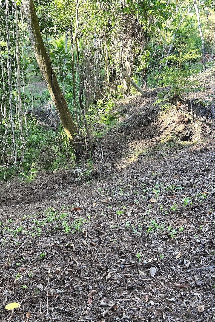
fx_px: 332
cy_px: 160
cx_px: 56
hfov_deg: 35.2
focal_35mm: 37
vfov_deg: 51.9
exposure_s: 1/121
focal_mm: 5.7
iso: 100
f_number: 1.5
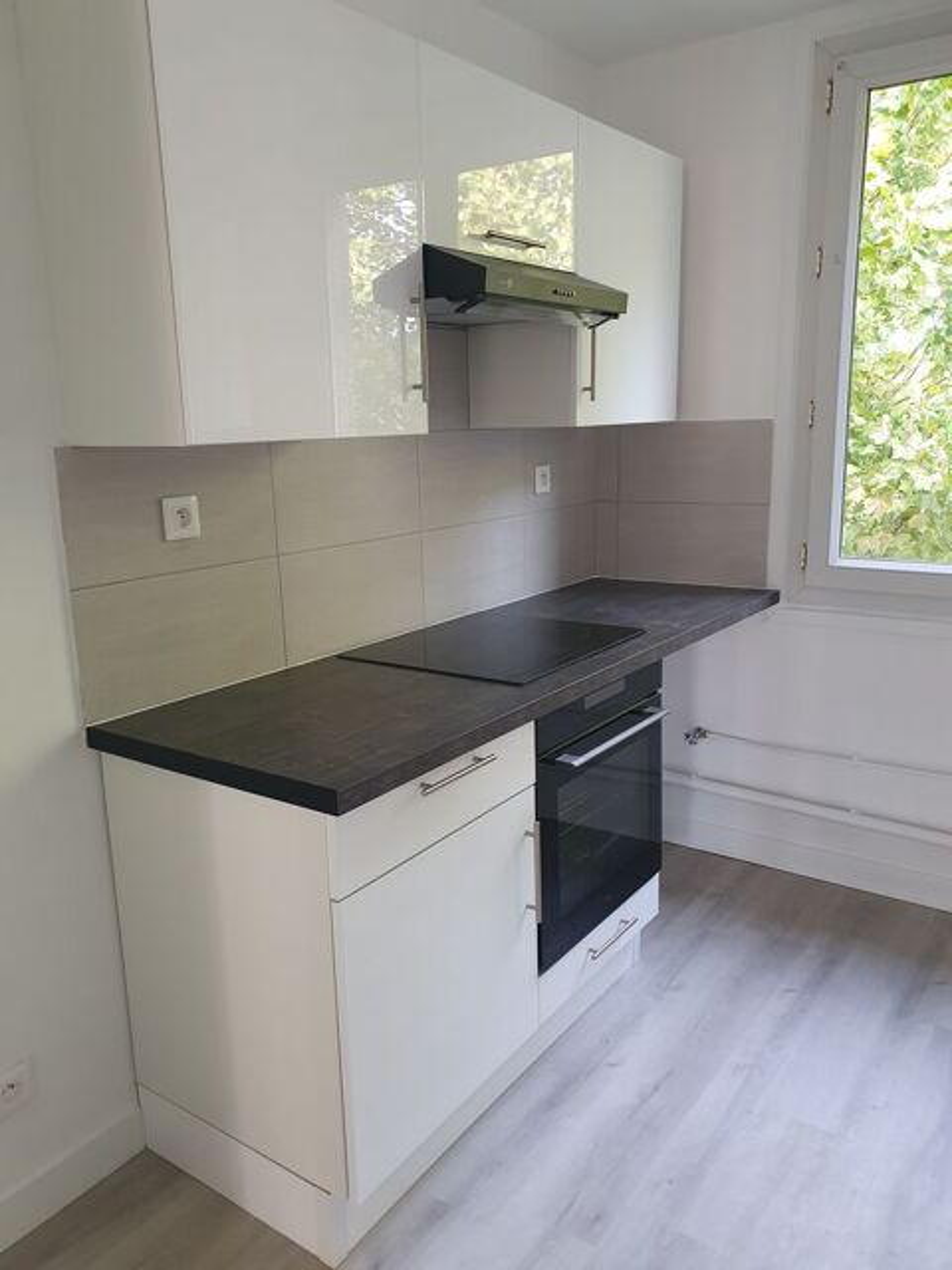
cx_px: 476
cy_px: 635
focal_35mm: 26
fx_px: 953
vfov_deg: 67.3
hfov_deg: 53.1
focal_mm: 4.32
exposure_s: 1/50
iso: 250
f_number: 2.4
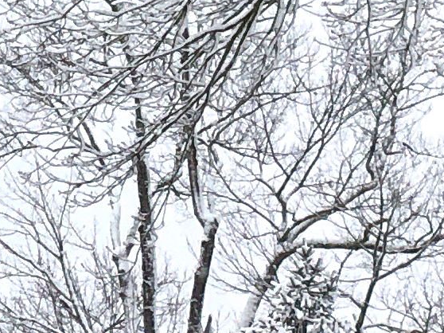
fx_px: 4821
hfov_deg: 5.2
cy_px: 864
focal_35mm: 376
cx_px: 879
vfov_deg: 3.9
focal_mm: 6
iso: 16
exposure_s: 1/558
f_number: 2.4
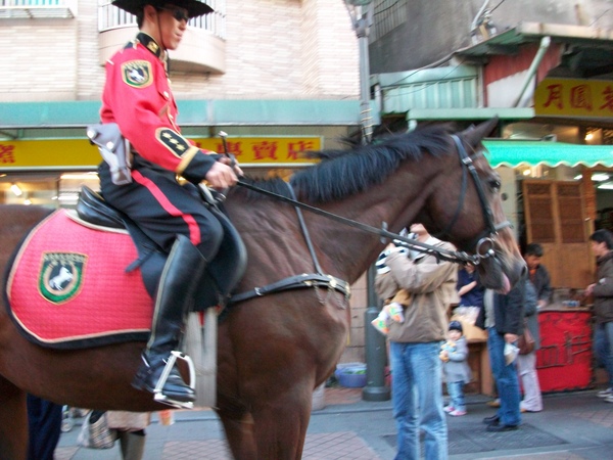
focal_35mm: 32
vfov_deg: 44.2
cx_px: 306
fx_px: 567
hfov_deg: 56.8
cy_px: 230
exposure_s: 1/50
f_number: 2.8
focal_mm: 5.7
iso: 160
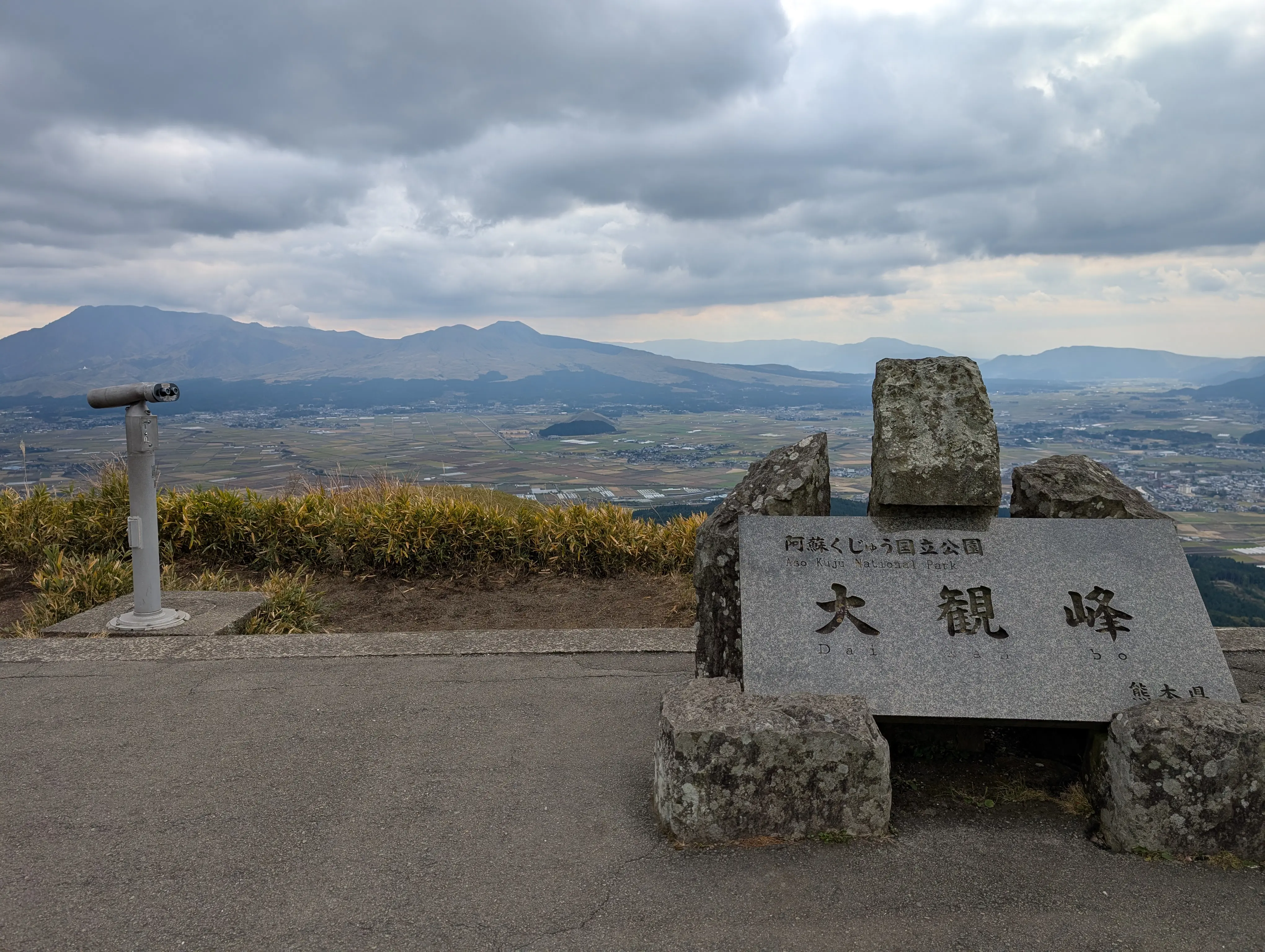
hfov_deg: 71.5
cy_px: 476
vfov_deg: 56.9
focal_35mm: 24
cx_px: 632
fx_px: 878
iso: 18
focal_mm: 6.9
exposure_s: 1/1073
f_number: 1.68
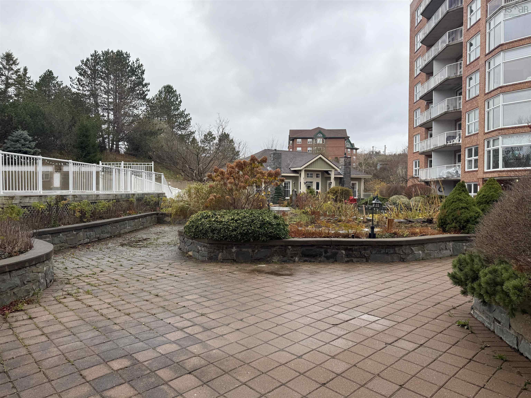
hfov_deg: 71.6
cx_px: 266
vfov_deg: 56.8
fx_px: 368
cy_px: 199
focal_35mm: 24
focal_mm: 6.76
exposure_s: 1/683
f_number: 1.78
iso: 80
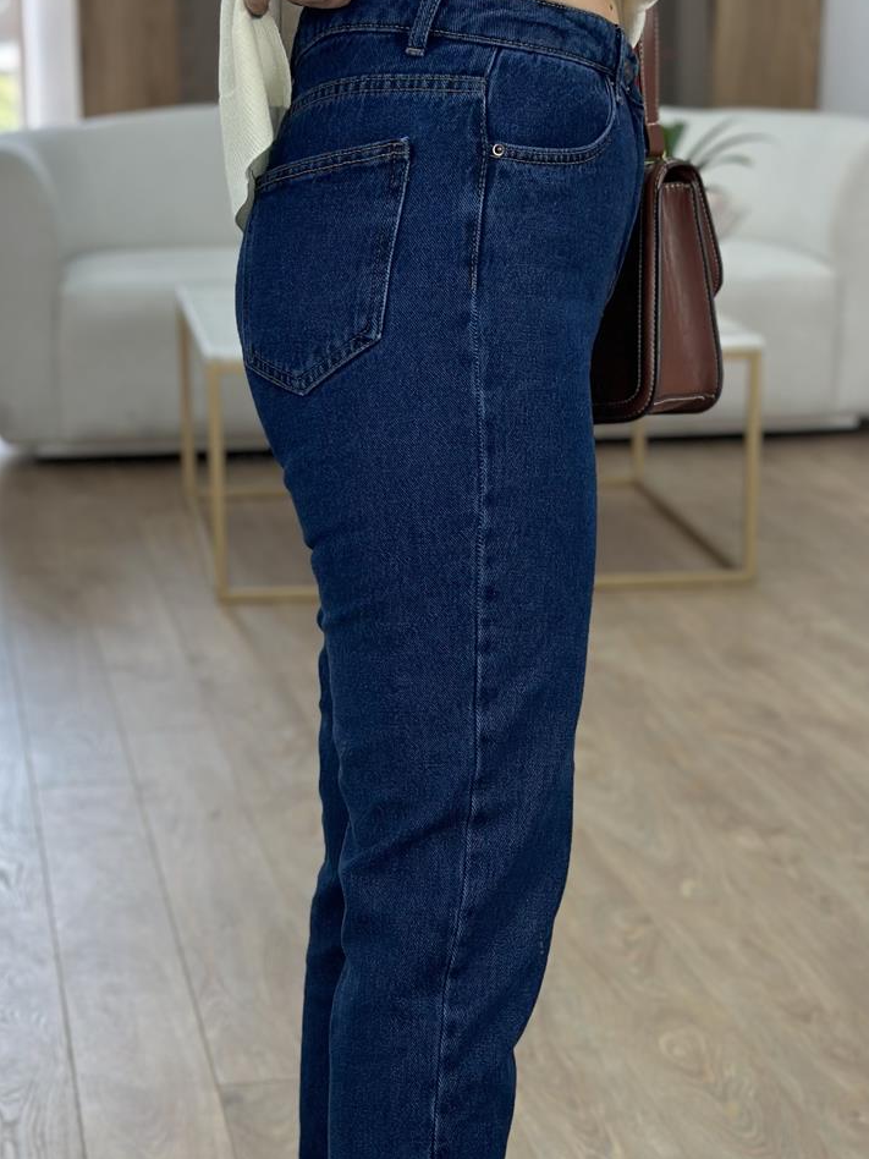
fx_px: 2711
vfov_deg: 24.0
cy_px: 809
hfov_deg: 18.2
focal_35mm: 81
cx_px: 458
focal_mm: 6.86
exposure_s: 1/141
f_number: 1.78
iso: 100
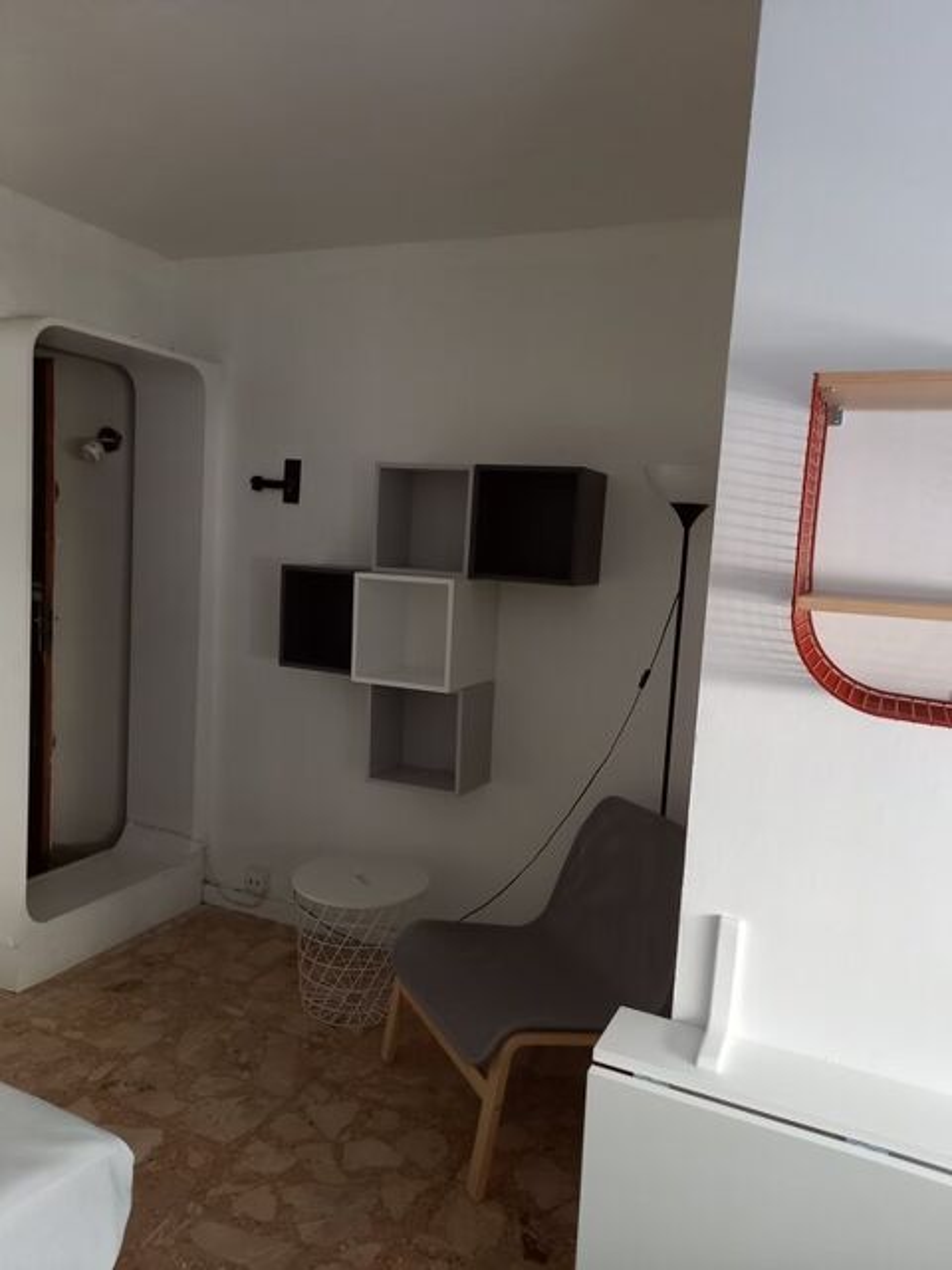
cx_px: 476
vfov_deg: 69.4
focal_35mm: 25
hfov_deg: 54.9
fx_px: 917
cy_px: 635
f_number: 2
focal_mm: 4.6
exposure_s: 1/33.3
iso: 400
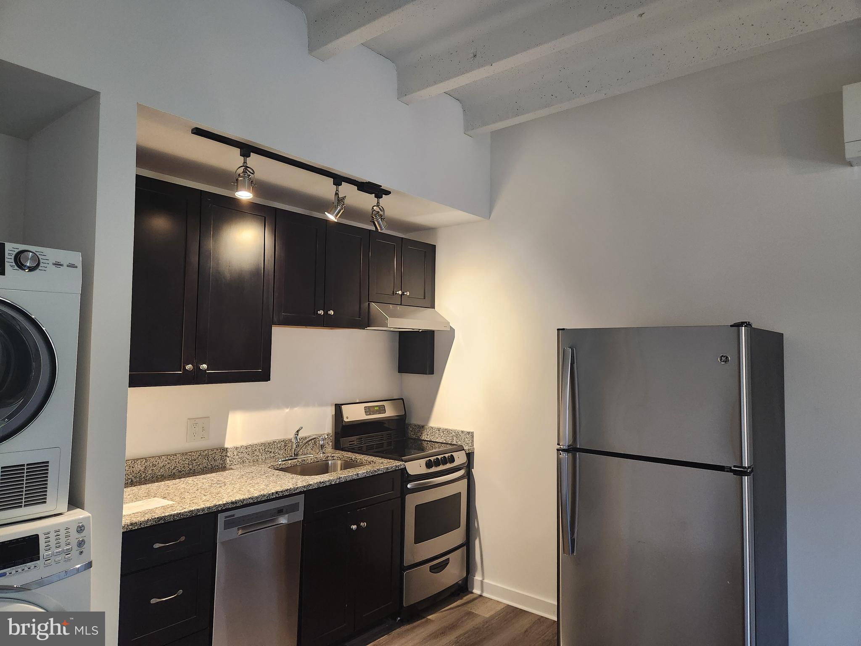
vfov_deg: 58.9
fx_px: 572
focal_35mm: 23
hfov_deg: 73.9
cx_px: 430
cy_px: 323
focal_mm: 5.4
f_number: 1.8
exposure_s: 1/120
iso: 400
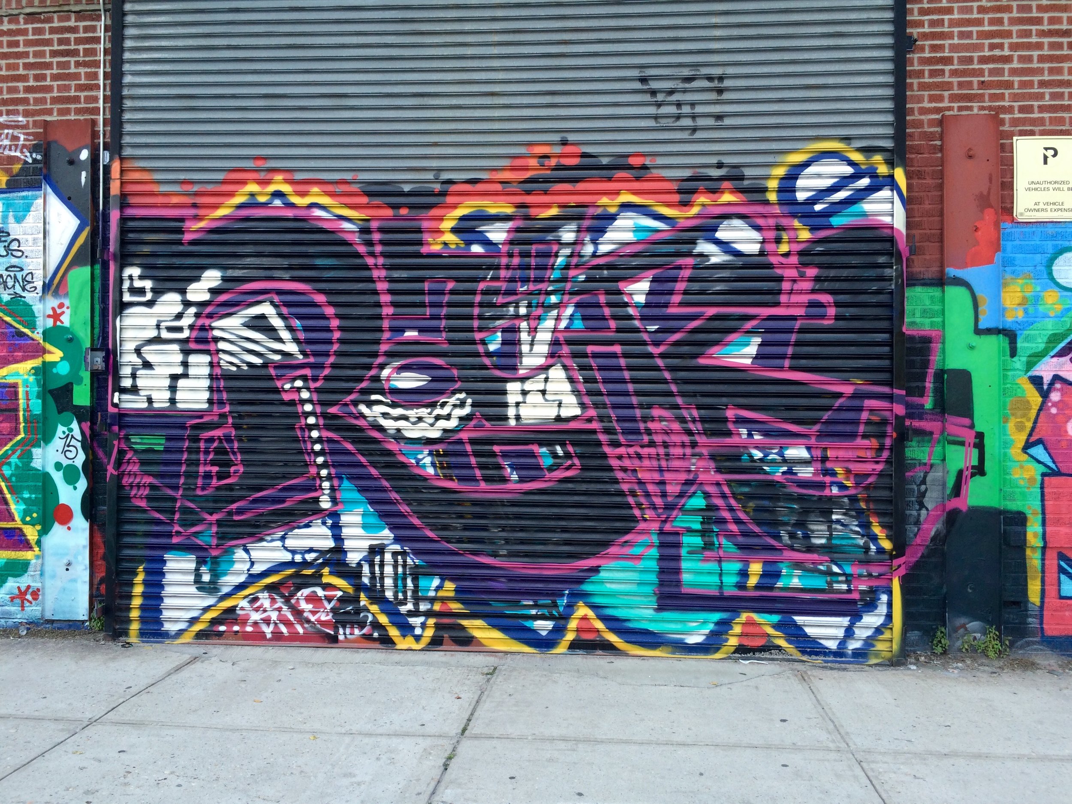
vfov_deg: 48.2
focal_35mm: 29
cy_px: 402
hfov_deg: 61.7
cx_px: 536
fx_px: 898
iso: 40
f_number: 2.2
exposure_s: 1/120
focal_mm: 4.15
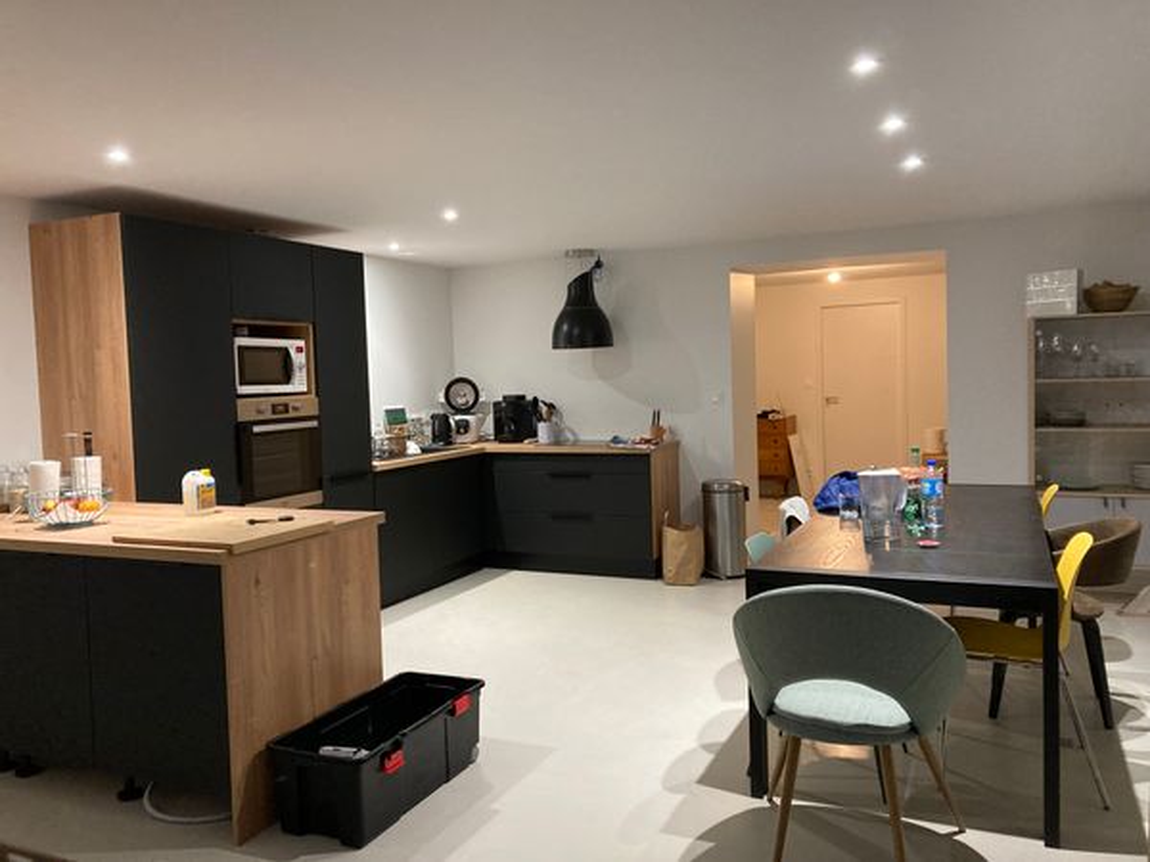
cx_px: 575
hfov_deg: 63.4
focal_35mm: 28
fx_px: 930
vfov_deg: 49.7
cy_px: 431
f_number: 1.8
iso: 320
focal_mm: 3.99
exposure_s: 1/50
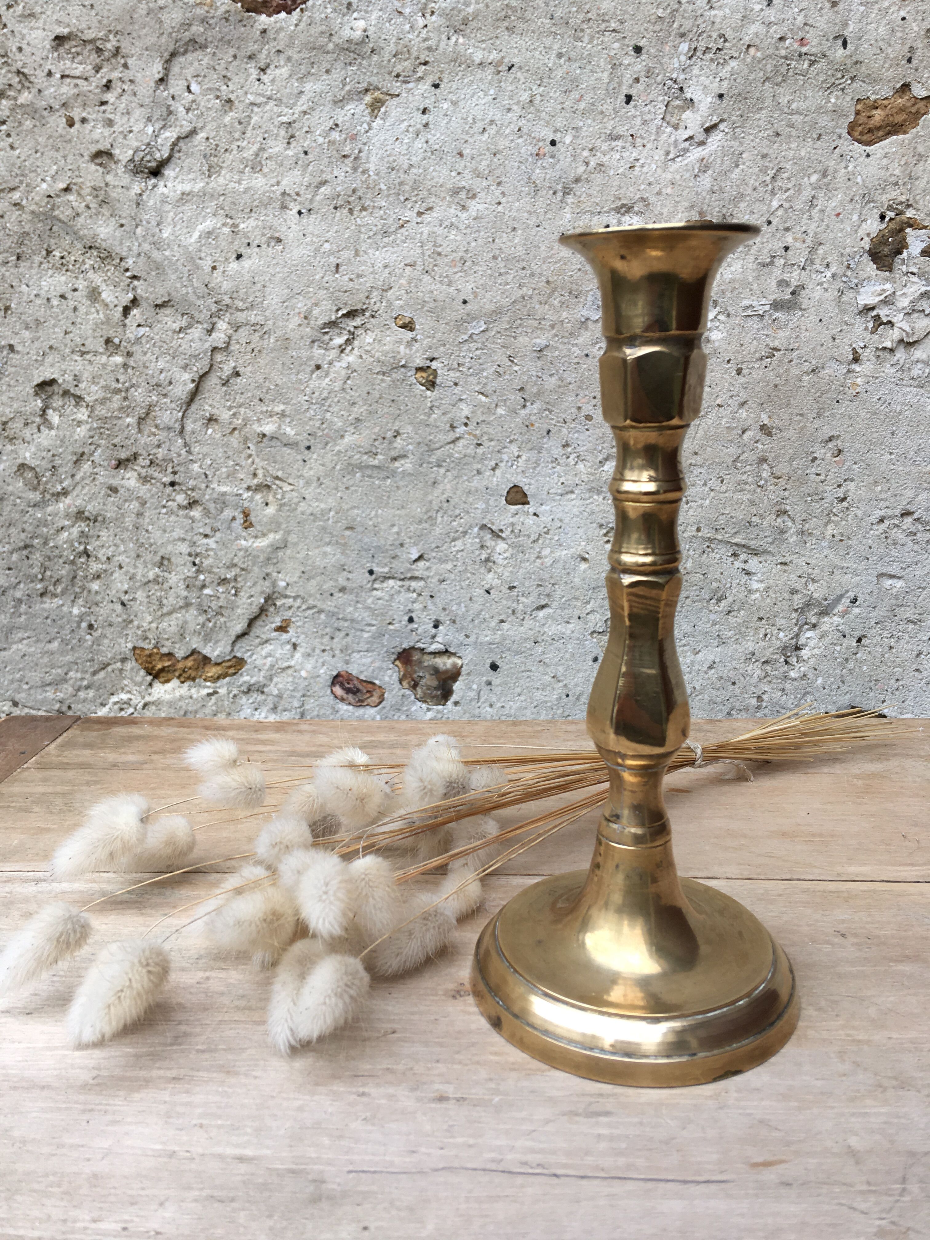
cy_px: 620
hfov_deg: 48.2
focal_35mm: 29
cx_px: 465
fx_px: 1039
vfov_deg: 61.7
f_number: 2.2
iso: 25
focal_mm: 4.15
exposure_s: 1/130
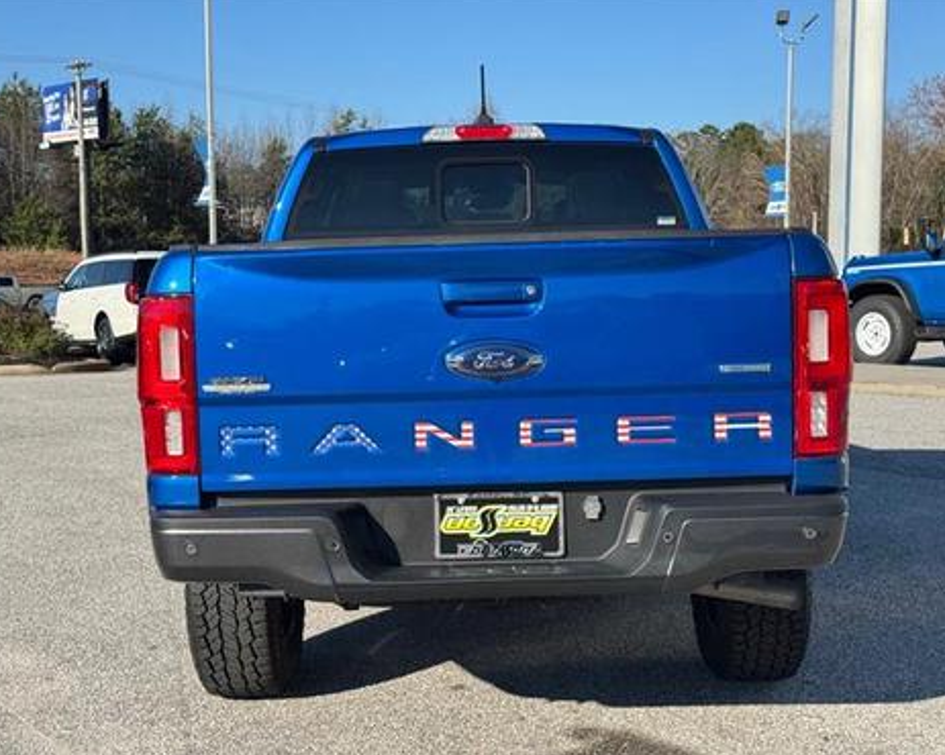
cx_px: 488
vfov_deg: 29.7
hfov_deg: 36.7
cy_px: 375
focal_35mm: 51
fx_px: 1426
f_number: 1.78
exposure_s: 1/3257
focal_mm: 6.76
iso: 64
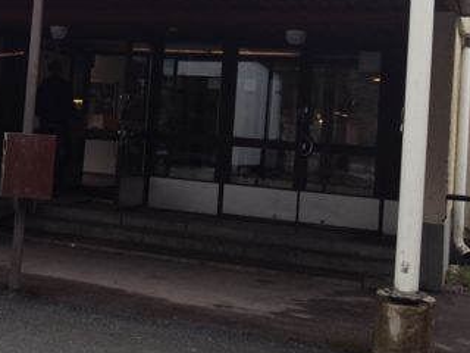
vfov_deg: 20.7
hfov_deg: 27.1
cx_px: 72
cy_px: 60
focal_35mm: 70
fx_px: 950
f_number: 2.4
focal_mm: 4.28
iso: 64
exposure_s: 1/258
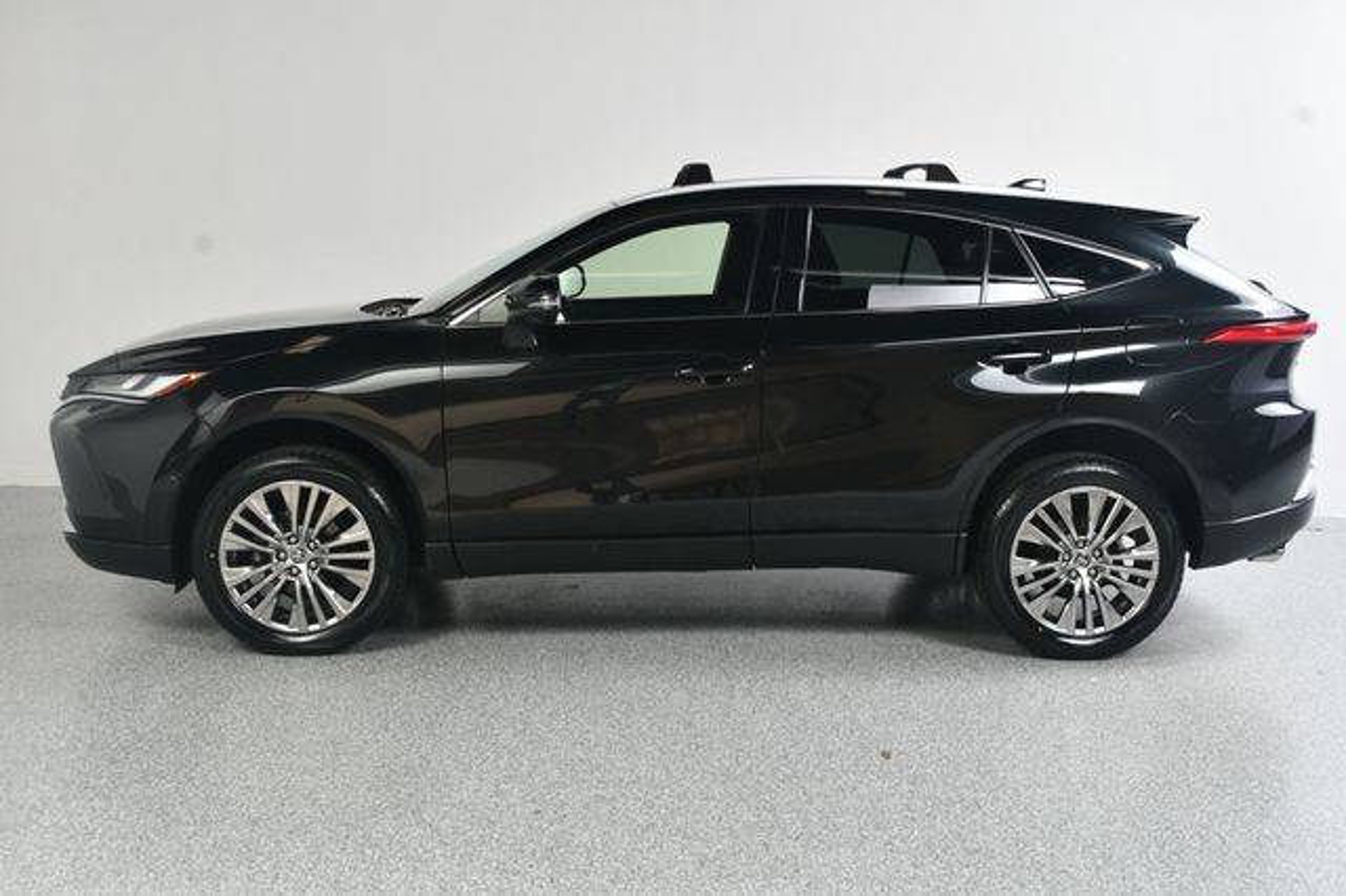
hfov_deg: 48.5
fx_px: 1495
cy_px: 448
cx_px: 673
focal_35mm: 40
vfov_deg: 33.4
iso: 100
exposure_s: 1/160
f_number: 9
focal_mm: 27
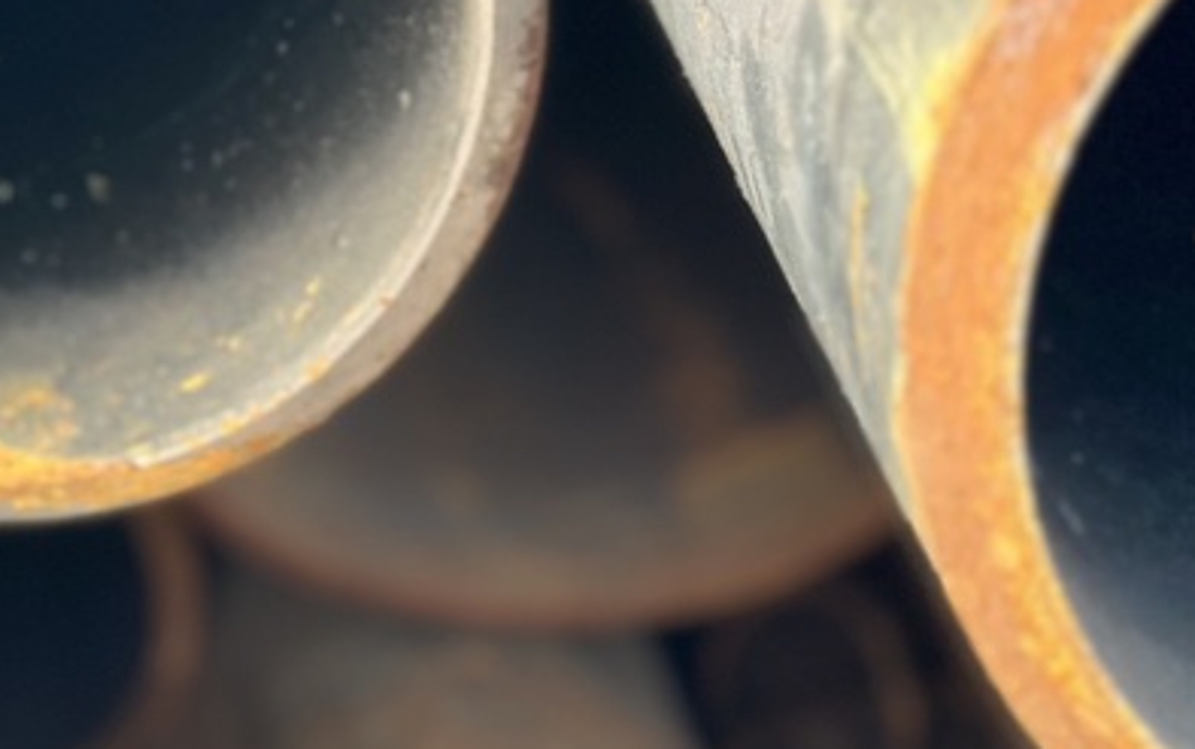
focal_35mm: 129
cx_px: -106
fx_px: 4205
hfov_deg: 15.7
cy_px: -158
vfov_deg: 10.0
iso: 80
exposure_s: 1/186
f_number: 1.78
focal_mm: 6.86
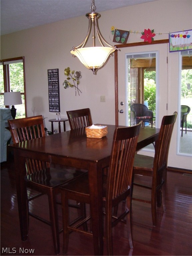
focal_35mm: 34
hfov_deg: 41.8
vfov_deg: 54.0
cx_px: 96
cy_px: 128
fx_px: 251
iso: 125
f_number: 2.7
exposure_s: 1/60
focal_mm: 5.6
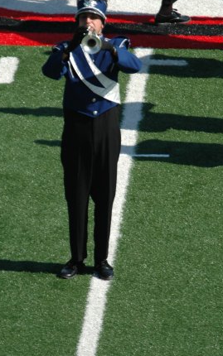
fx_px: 8279
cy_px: 143
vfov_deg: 2.5
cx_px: 92
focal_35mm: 852
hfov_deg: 1.5
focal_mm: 400
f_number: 5.6
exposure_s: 1/800
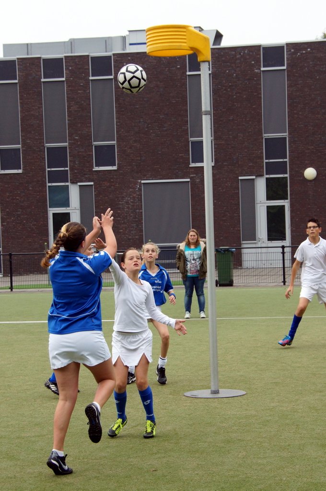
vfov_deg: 33.4
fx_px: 817
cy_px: 246
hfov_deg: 22.6
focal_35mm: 60
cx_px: 163
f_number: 6.3
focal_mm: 40
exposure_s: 1/800
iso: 400
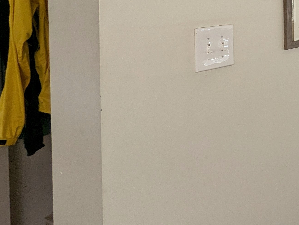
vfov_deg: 27.1
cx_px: 425
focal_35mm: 50
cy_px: -13
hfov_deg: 28.3
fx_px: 432
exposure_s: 1/48
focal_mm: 2.35
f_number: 2.2
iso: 58
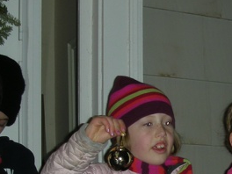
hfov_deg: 18.5
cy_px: 201
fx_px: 704
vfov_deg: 13.7
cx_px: 202
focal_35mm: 105
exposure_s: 1/60
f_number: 2.8
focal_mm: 5.8
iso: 55
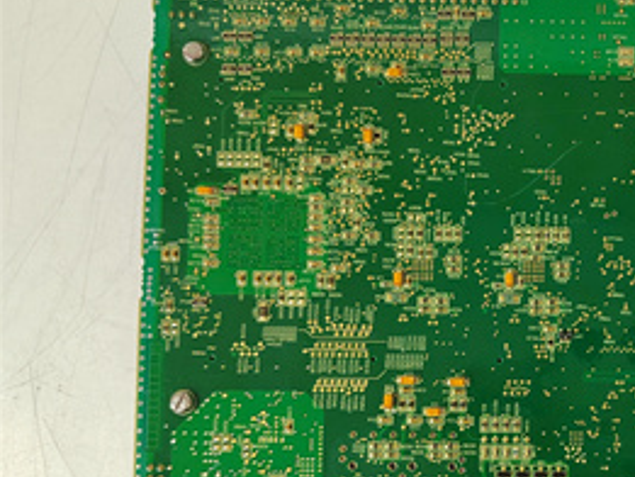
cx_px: 606
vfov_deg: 32.7
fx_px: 808
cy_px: 303
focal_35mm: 44
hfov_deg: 38.9
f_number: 1.9
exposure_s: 1/50
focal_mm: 5.52
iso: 1506
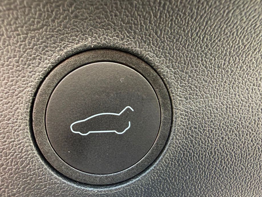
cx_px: 123
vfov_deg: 51.3
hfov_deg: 65.3
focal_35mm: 27
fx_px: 204
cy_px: 108
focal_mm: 2.22
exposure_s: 1/99
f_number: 2.2
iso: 250
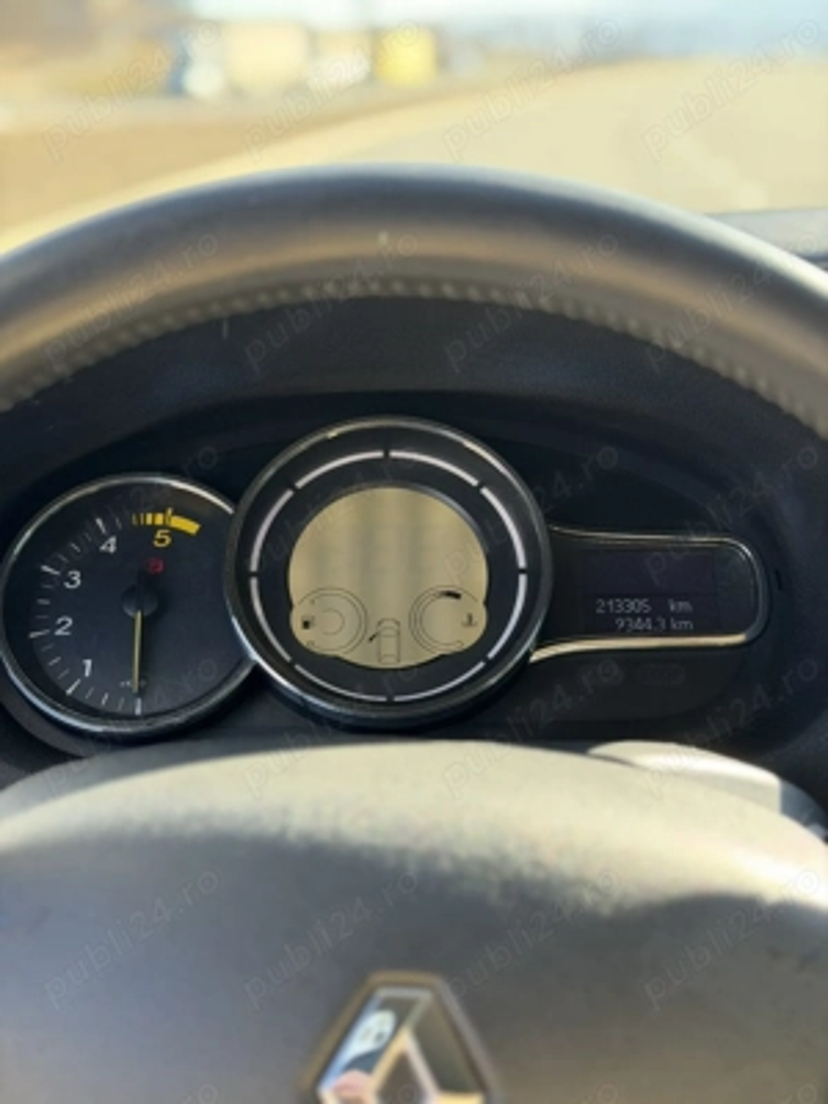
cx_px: 414
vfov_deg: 39.7
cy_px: 552
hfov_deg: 30.3
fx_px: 1531
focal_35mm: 48
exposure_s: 1/180
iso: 80
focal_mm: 6.76
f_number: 1.78
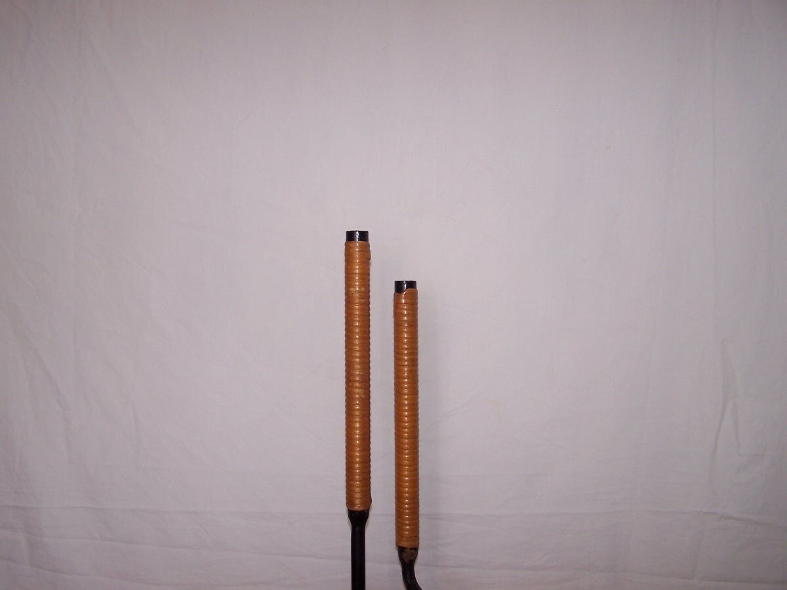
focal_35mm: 38
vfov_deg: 37.7
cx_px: 394
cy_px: 295
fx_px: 864
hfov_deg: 49.0
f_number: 2.8
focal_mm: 6.3
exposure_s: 1/60
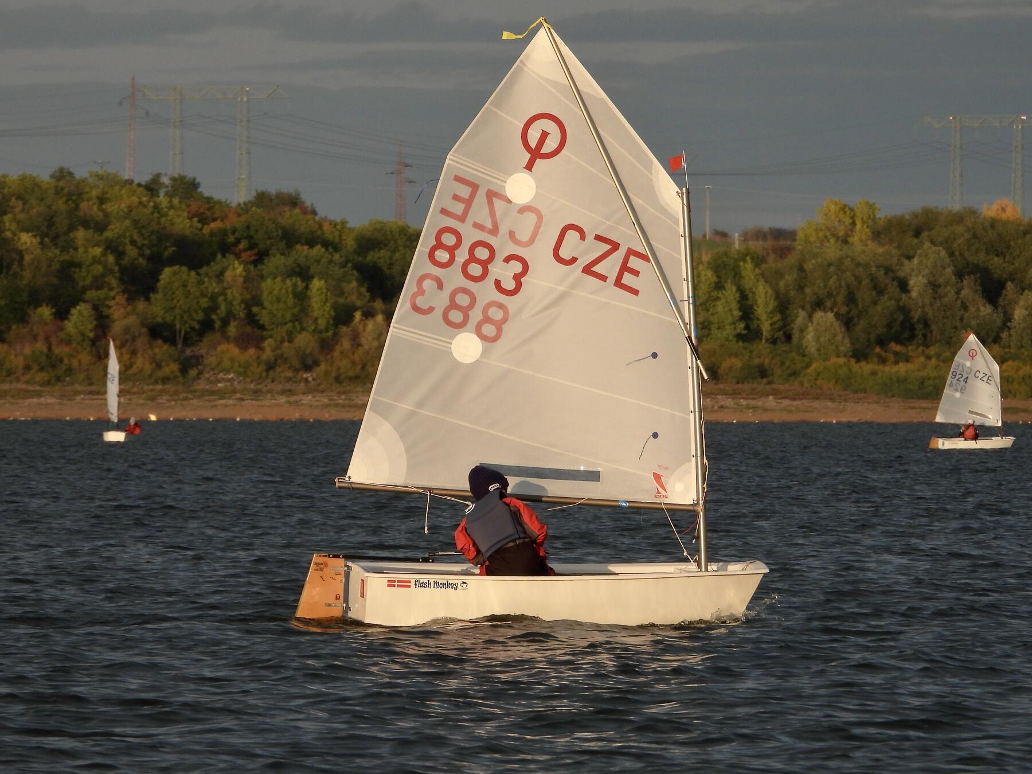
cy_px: 387
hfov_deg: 4.6
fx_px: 12909
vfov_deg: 3.4
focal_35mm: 433
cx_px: 516
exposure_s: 1/800
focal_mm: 77.8
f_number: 5
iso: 100
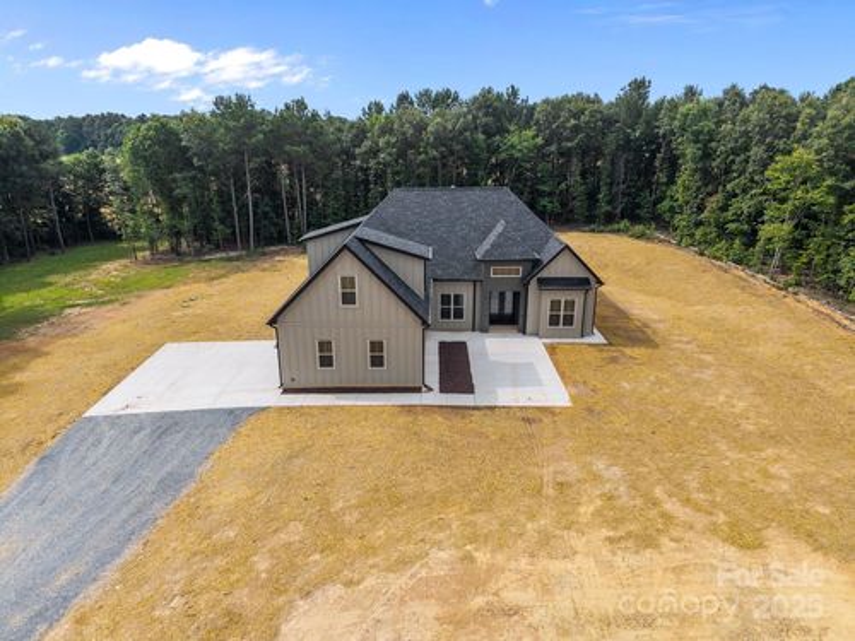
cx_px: 428
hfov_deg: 71.6
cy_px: 320
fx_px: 593
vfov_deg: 56.8
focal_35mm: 24
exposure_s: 1/5000
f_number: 1.8
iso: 210
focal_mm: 8.67
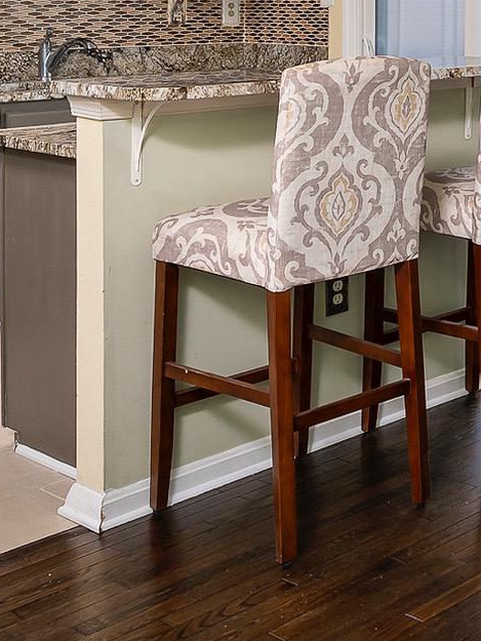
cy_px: -1
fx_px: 1196
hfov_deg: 19.8
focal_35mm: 65
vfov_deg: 28.2
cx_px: 712
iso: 320
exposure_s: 1/125
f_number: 9
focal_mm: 20.5
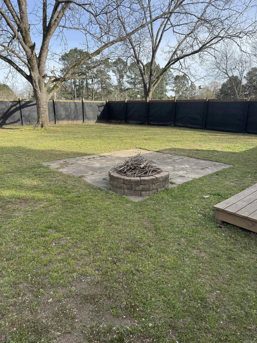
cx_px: 128
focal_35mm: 24
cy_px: 172
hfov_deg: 56.8
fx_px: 238
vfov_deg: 71.6
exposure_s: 1/1366
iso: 80
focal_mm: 6.76
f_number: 1.78
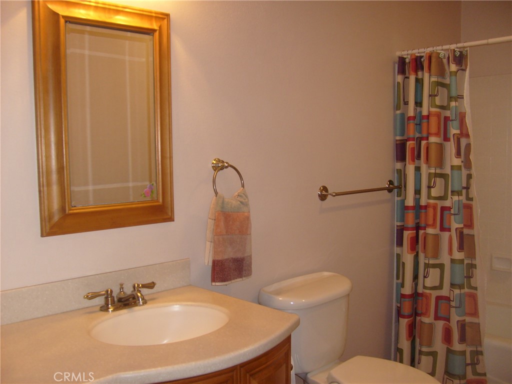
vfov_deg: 40.7
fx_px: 518
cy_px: 192
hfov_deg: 52.6
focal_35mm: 35
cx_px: 256
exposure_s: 1/45
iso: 100
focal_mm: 5.8
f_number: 2.8
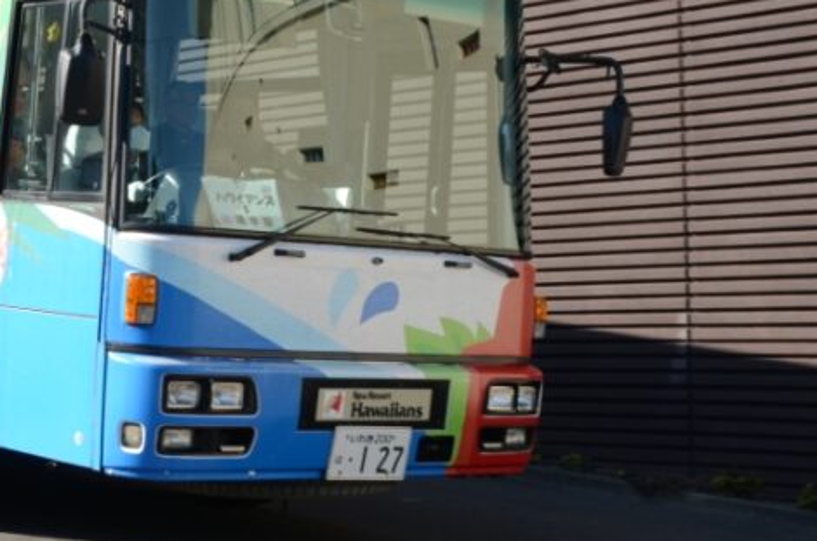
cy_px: 139
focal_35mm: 85
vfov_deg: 15.9
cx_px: 125
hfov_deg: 23.5
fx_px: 1924
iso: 100
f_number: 8
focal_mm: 26
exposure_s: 1/125
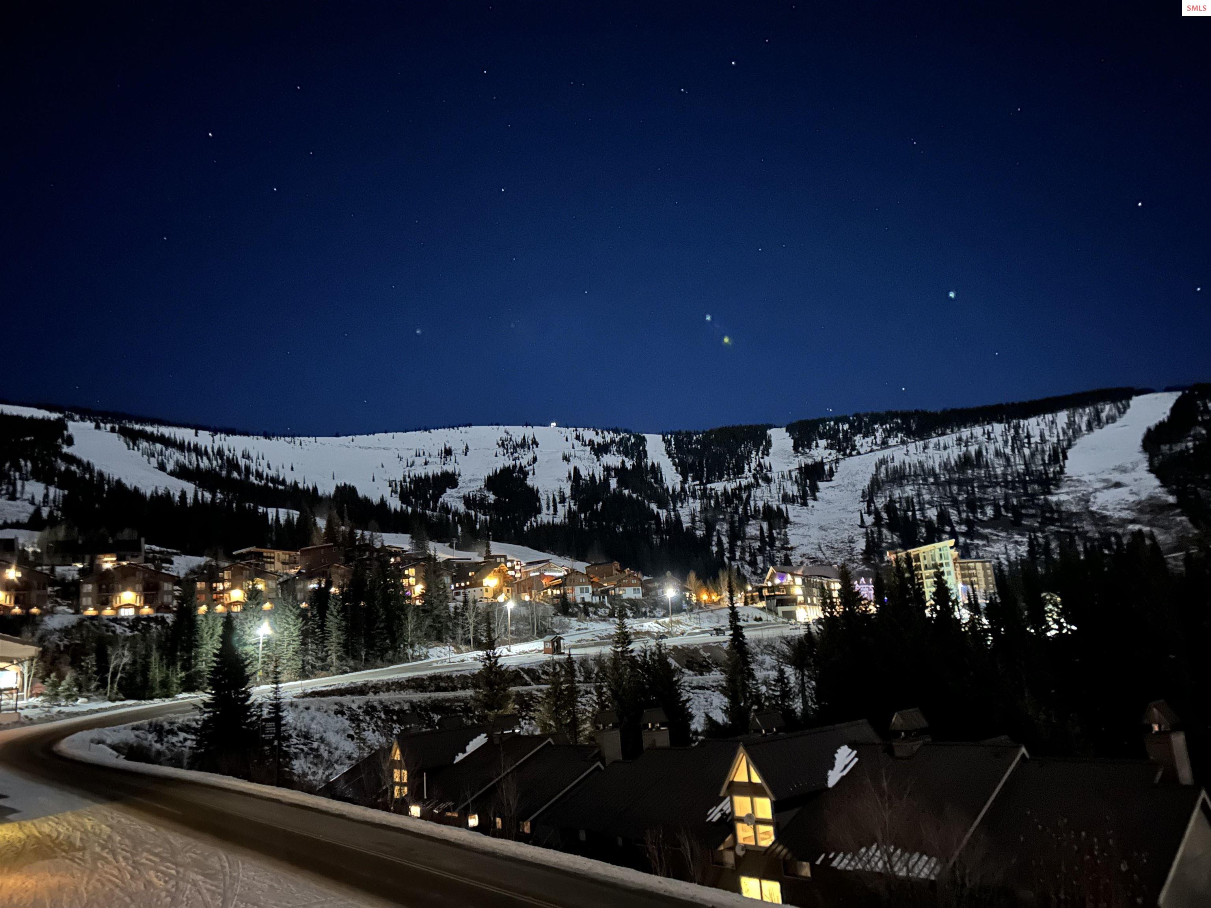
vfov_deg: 53.1
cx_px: 606
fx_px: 910
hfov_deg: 67.3
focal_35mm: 26
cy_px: 454
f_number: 1.5
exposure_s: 1/2
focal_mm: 5.7
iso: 2000
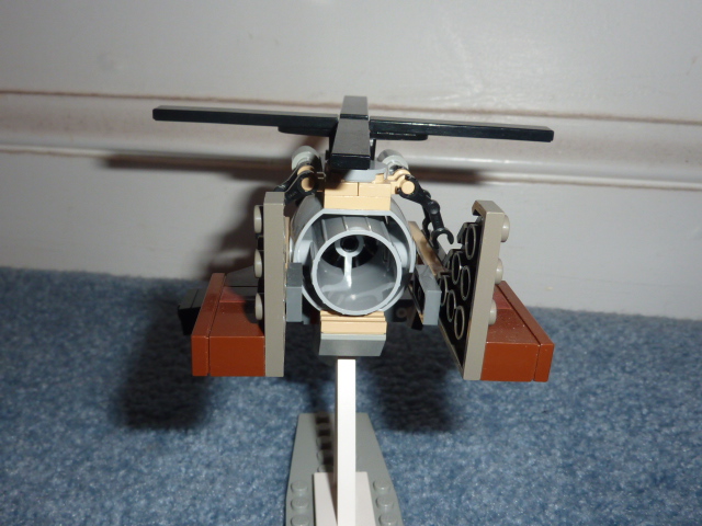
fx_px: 710
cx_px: 351
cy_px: 263
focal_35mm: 35
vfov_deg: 40.7
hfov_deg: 52.6
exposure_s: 1/30
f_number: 4
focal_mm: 4.1
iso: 100
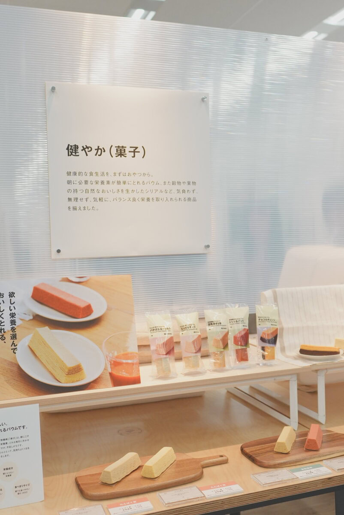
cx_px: 172
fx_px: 515
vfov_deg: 53.1
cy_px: 258
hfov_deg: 36.9
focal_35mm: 36
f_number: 2.8
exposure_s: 1/250
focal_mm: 24
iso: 800
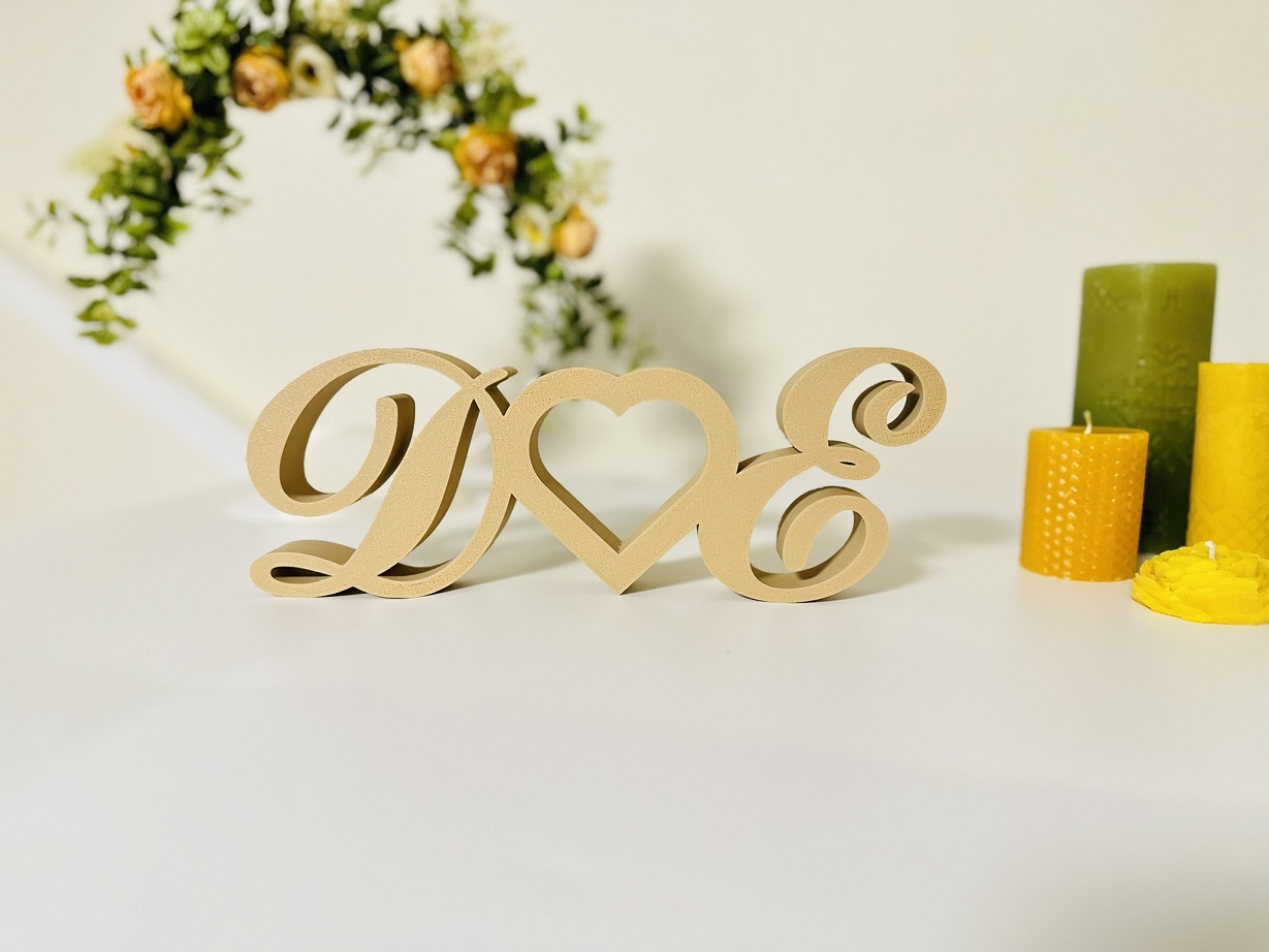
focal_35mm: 24
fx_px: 880
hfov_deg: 71.6
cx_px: 634
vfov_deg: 56.8
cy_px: 476
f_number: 1.78
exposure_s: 1/60
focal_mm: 6.86
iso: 640
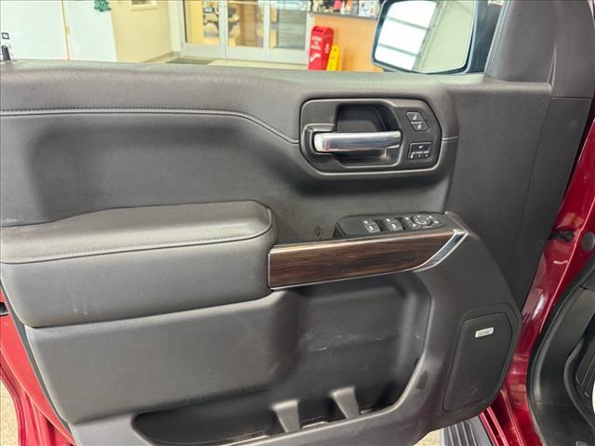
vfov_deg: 56.8
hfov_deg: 71.6
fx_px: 413
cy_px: 223
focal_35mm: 24
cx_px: 298
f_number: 1.78
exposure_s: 1/40
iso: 640
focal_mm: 6.76
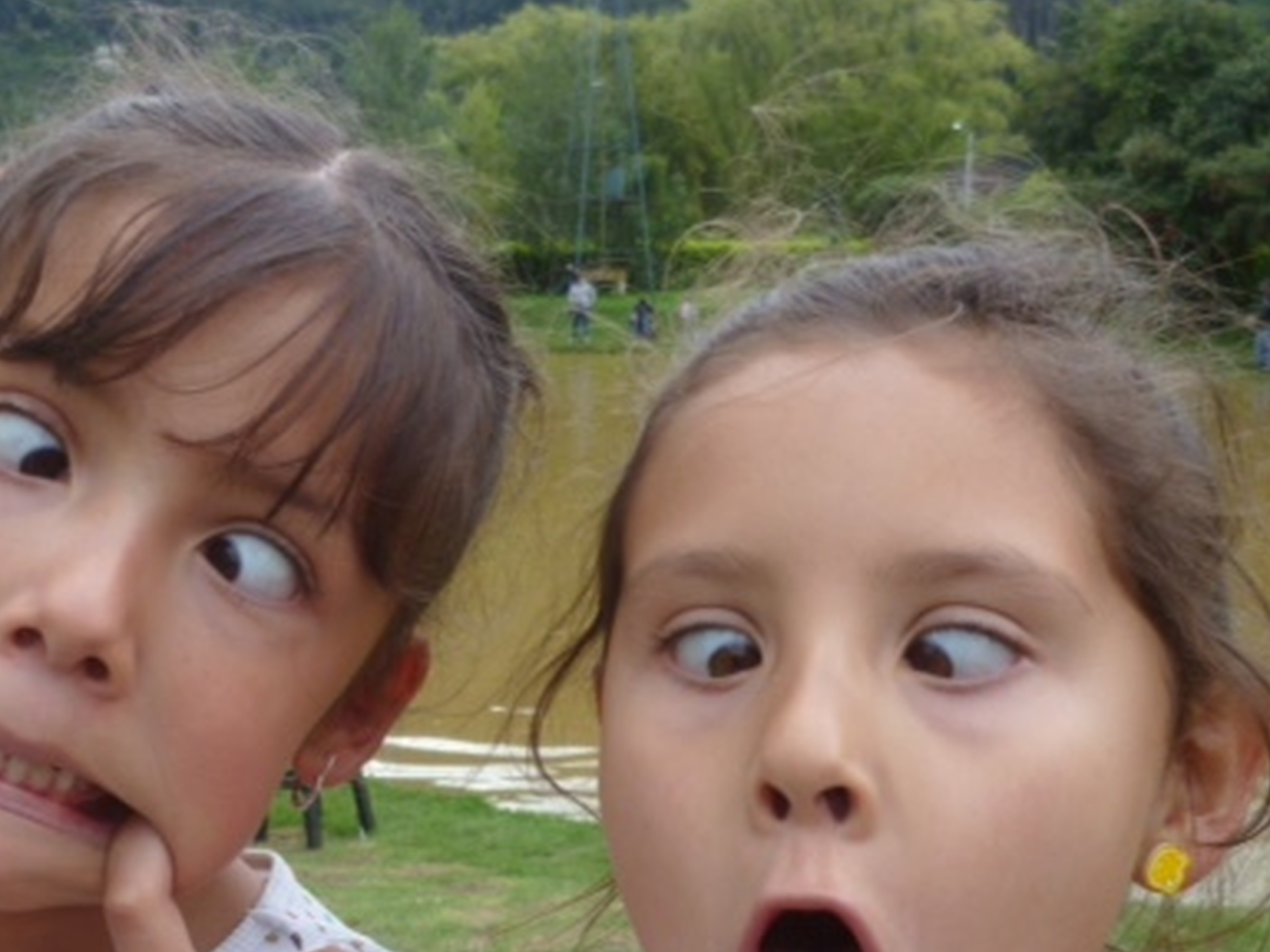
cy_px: 645
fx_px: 1834
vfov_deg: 28.9
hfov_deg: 37.9
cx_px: 470
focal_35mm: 50
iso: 80
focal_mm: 5.4
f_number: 2.9
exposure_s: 1/160
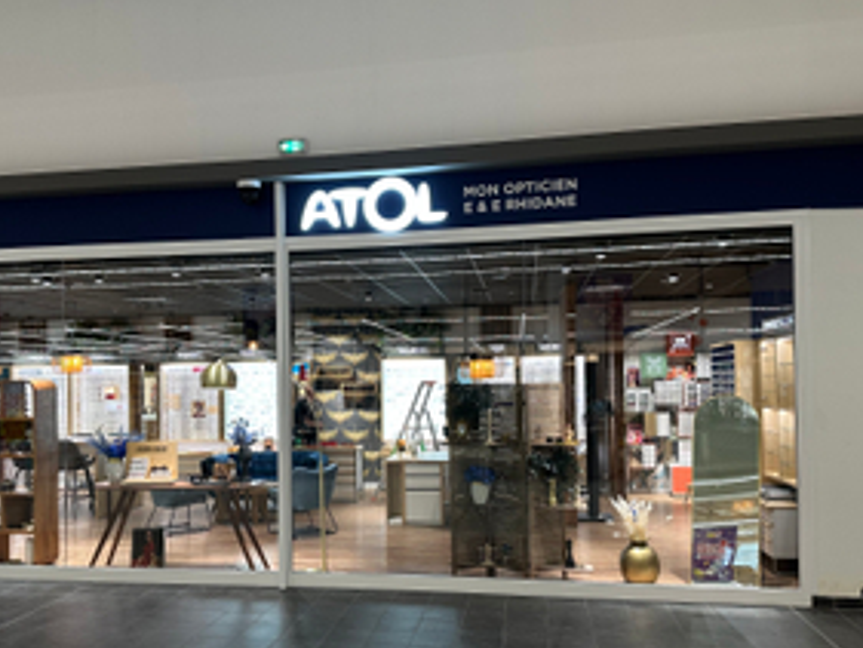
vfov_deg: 44.1
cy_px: 367
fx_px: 798
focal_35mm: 32
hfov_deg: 56.6
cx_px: 370
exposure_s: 1/100
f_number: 1.78
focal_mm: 6.86
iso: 125
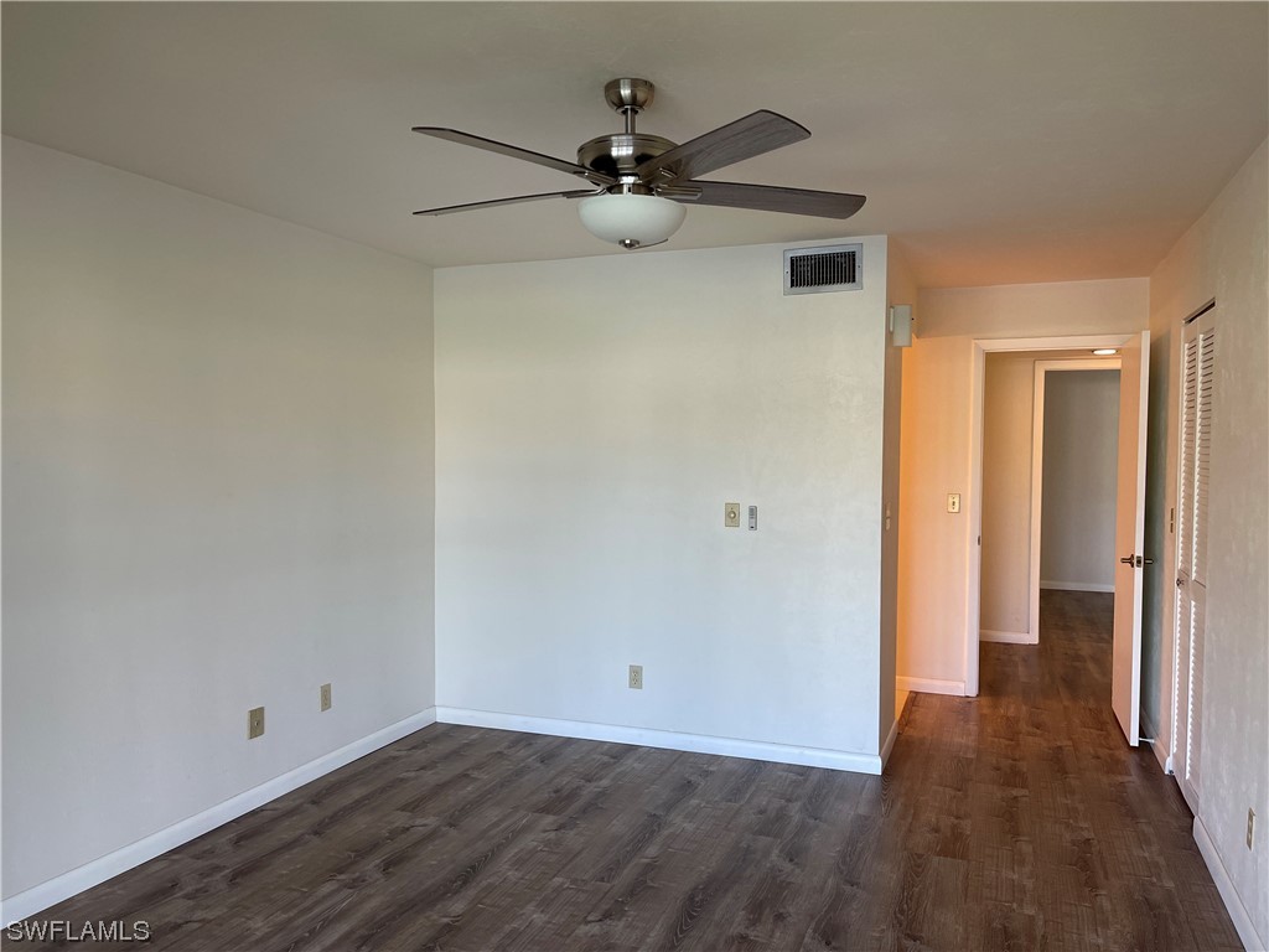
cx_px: 634
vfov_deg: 53.1
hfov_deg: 67.3
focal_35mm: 26
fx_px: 953
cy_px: 476
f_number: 1.6
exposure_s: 1/120
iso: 100
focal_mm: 5.1
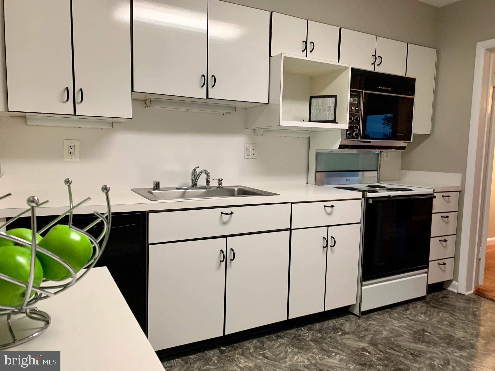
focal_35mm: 26
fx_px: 372
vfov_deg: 53.1
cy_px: 186
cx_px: 248
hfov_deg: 67.3
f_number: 1.8
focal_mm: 4.25
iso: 160
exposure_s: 1/60
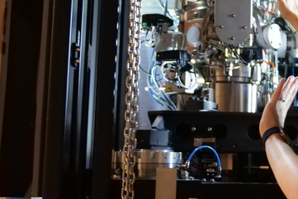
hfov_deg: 23.8
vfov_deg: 16.4
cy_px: 45
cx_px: 270
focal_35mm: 83
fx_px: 687
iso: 3200
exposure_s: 1/60
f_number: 2.8
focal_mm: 18
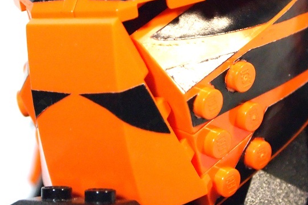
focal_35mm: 165
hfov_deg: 12.5
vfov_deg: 8.3
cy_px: 53
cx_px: 155
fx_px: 1411
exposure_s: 1/100
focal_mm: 42
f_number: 5.6
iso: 1600
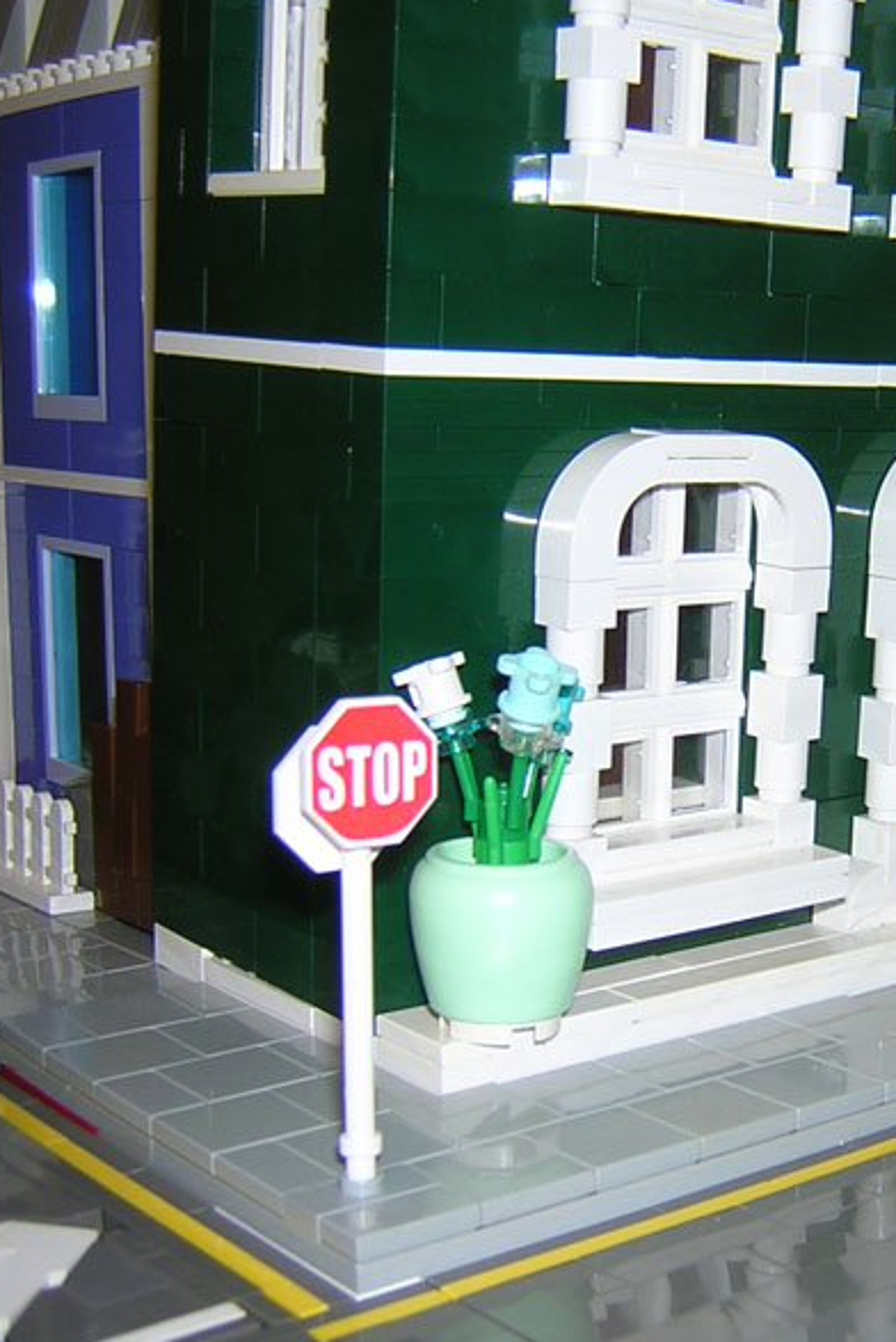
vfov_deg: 38.9
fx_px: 1902
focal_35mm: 51
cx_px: 848
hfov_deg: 25.5
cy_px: 679
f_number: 2.6
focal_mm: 4.7
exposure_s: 1/60.1
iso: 100
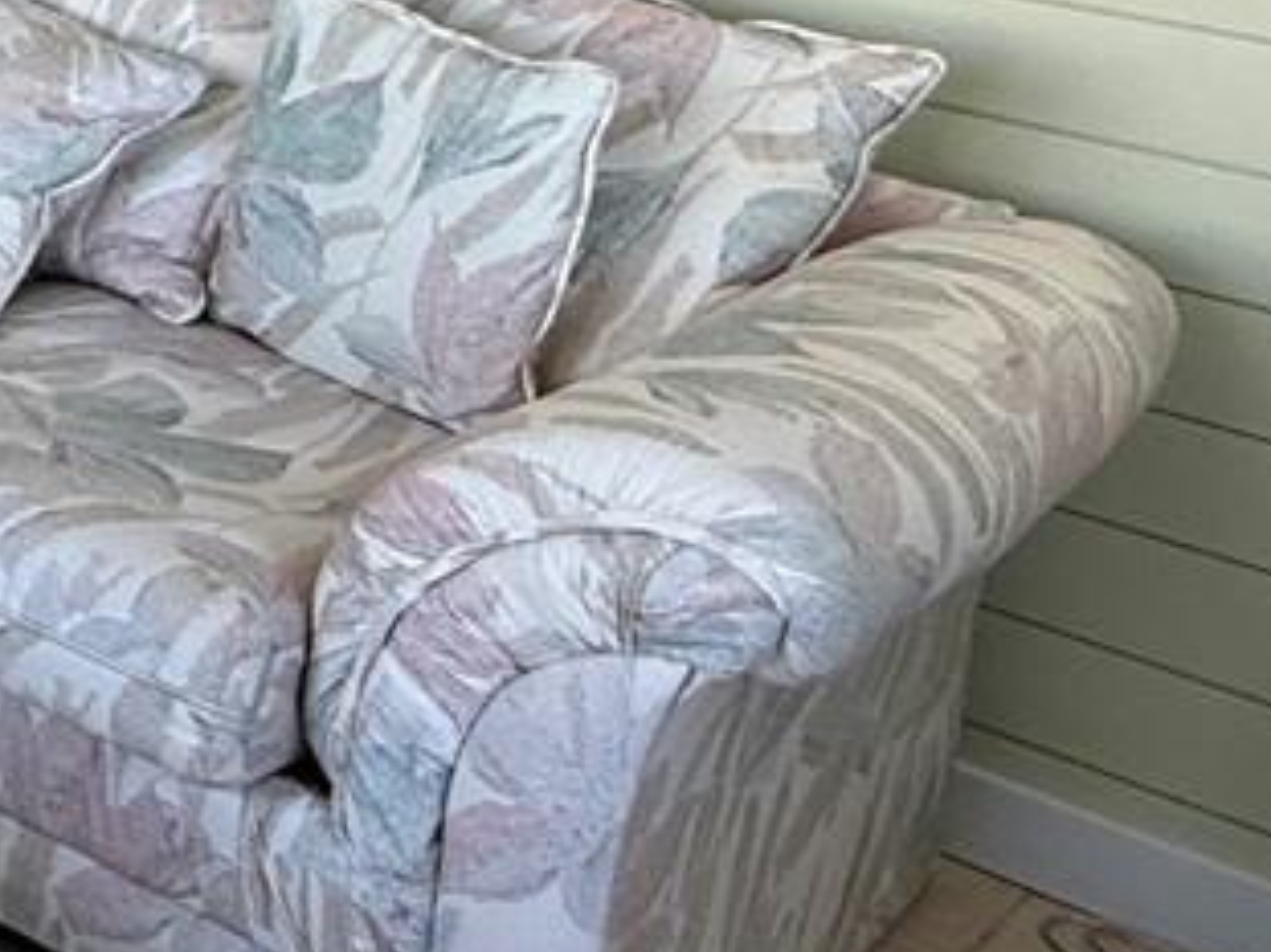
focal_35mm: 72
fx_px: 2643
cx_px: -858
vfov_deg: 19.2
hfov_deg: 20.9
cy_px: -208
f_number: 2.2
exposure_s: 1/120
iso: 64
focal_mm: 2.22
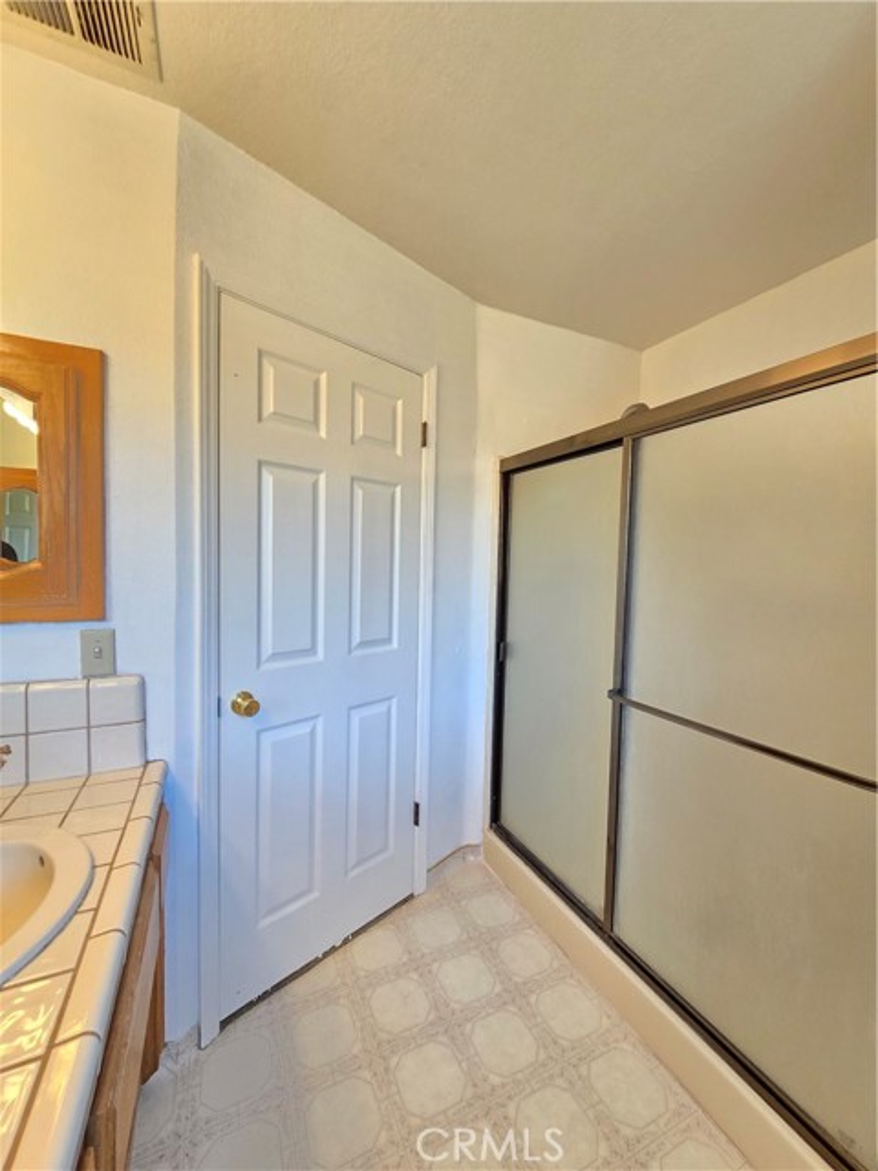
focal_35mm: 13
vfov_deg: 106.2
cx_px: 439
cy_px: 586
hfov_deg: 89.9
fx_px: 440
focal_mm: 2.2
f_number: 2.2
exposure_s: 1/60
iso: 160
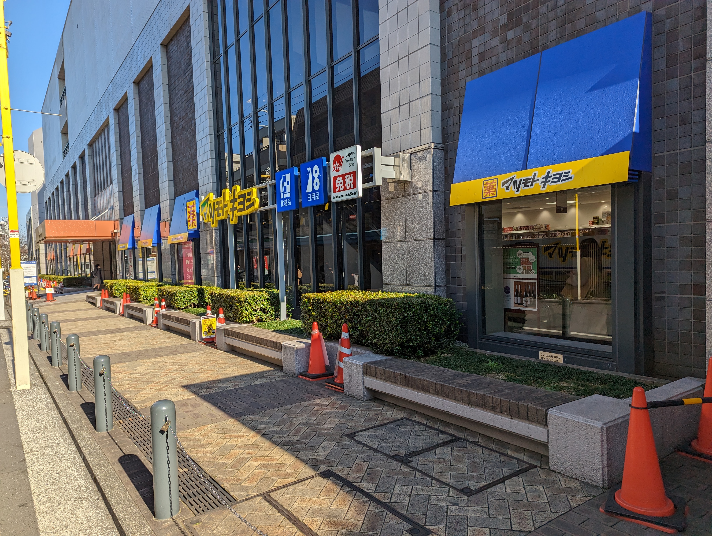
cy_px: 268
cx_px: 356
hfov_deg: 71.5
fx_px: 494
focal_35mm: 24
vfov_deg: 56.9
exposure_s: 1/1795
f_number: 1.85
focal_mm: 6.81
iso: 41
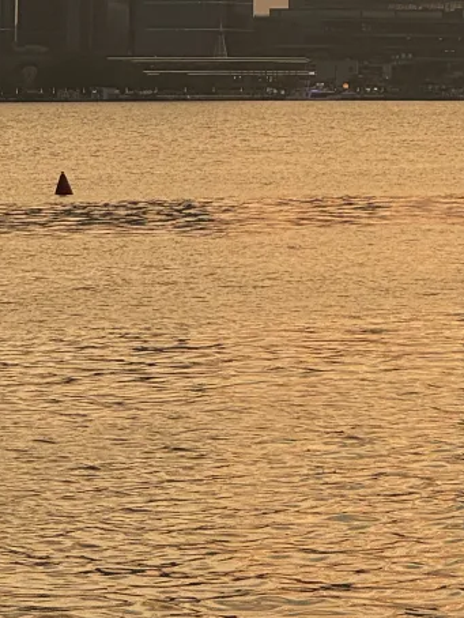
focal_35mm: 244
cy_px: -283
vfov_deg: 8.0
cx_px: 697
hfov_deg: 6.0
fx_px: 4357
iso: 25
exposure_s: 1/229
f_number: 2.8
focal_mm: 9
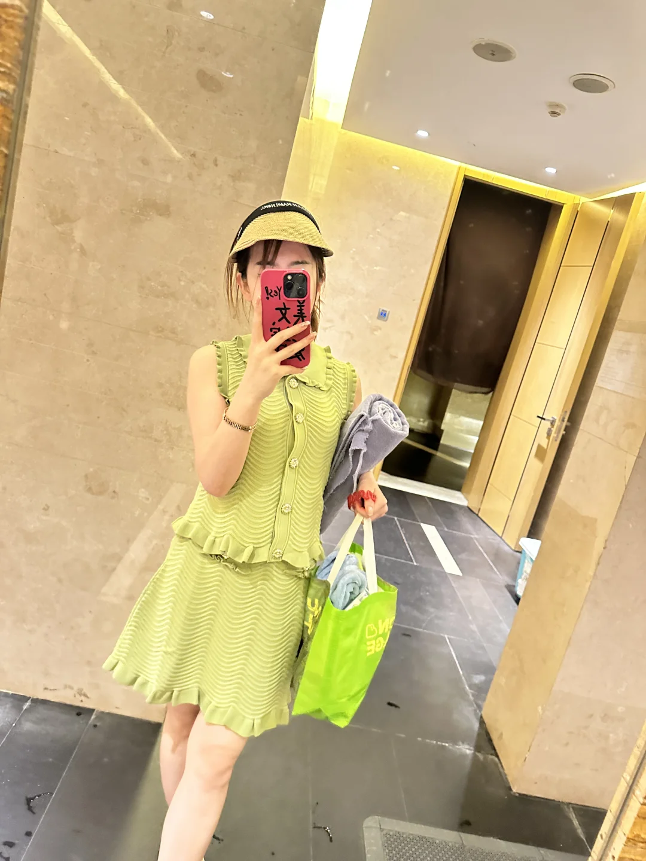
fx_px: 597
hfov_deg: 56.8
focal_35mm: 24
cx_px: 323
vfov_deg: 71.6
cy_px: 430
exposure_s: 1/25
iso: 1000
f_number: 1.78
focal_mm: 6.86
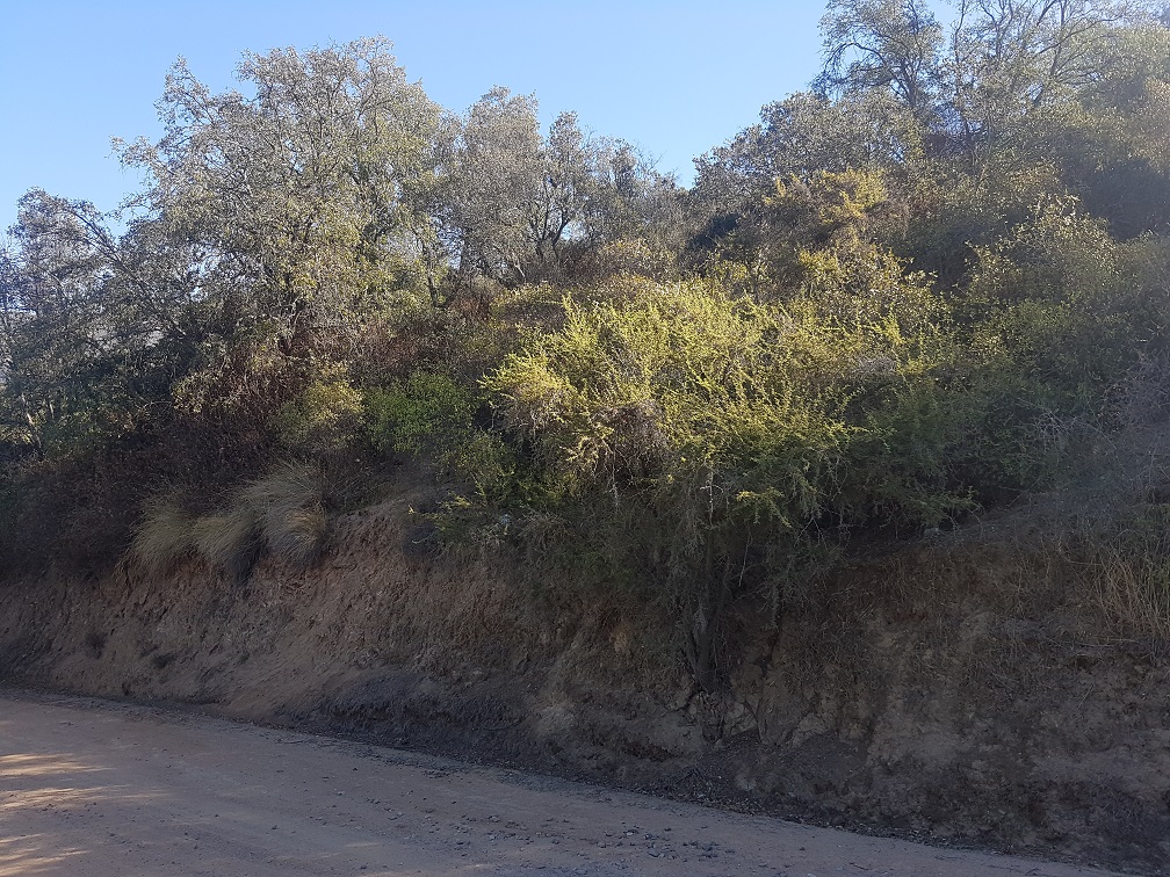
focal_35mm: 26
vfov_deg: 53.1
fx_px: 879
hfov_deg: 67.3
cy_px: 438
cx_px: 585
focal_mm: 4.2
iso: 40
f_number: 1.7
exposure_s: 1/590
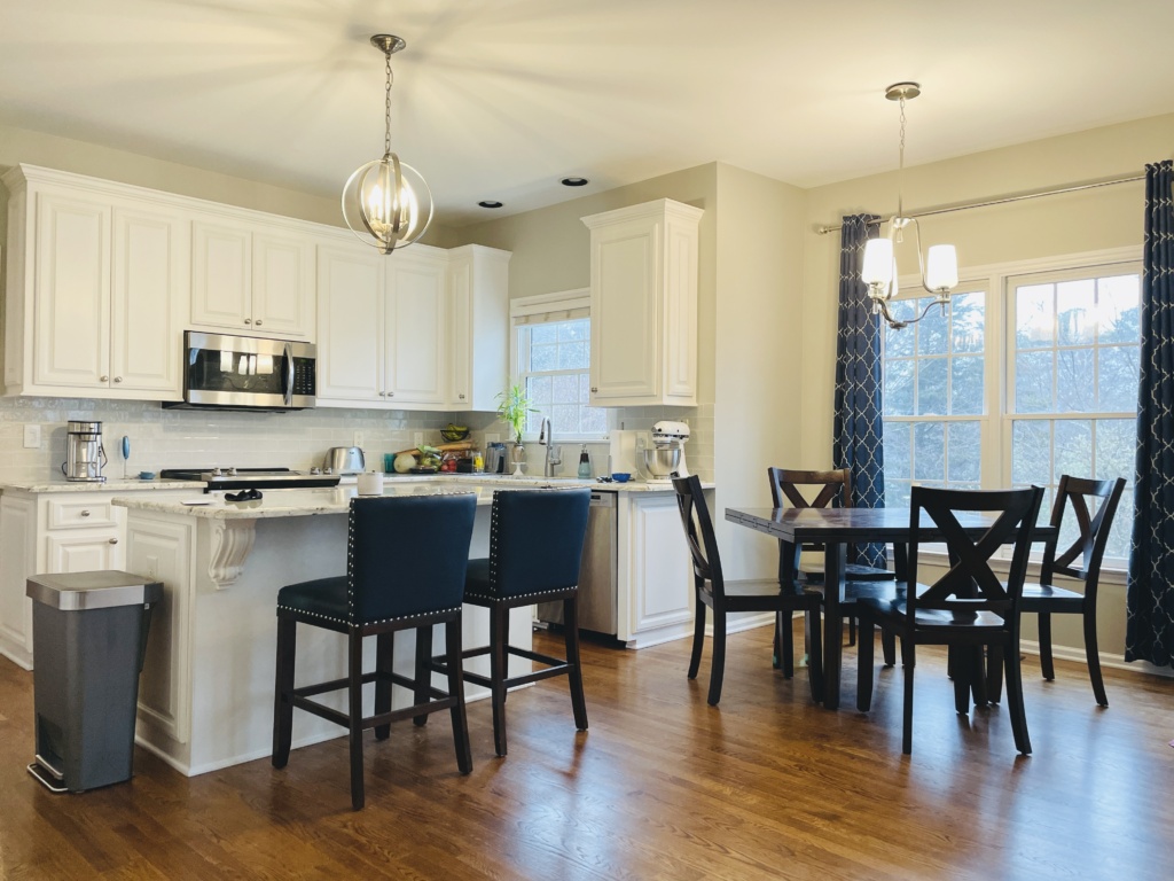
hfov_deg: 67.3
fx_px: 882
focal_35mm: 26
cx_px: 587
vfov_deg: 53.1
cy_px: 440
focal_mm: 4.2
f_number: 1.6
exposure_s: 1/60
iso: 125
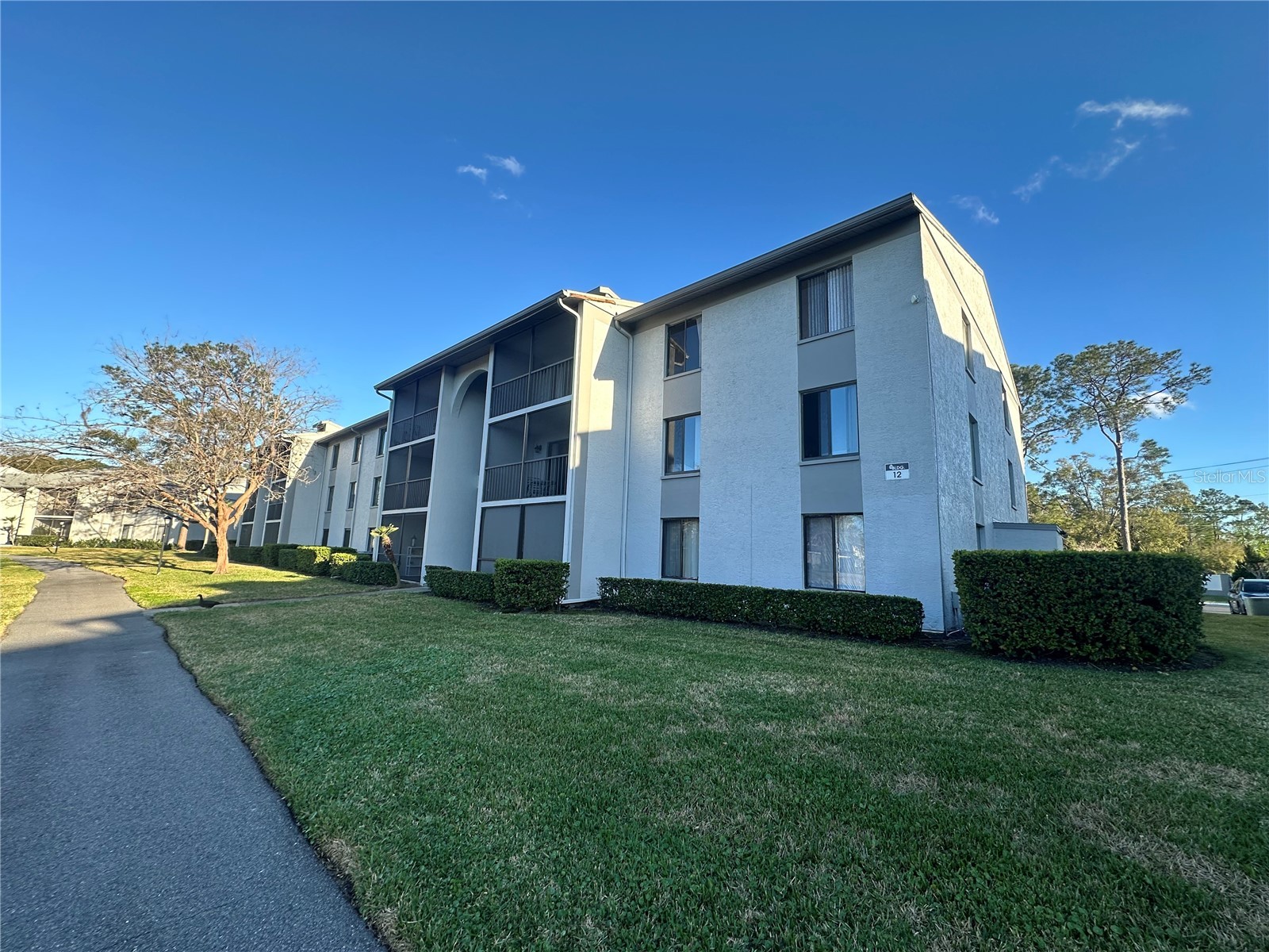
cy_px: 476
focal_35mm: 14
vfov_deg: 85.7
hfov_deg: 102.1
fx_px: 513
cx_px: 634
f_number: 2.2
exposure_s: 1/447
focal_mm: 2.22
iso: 40
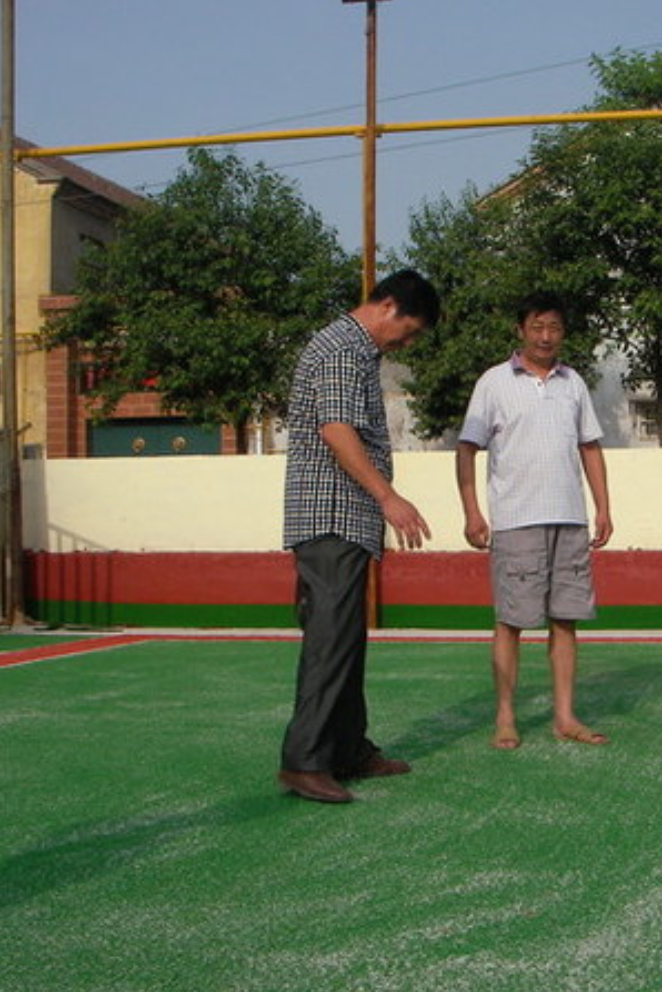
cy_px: 497
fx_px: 1462
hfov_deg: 24.9
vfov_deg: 37.5
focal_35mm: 53
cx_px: 580
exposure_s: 1/346
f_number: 6.6
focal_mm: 6.3
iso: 50
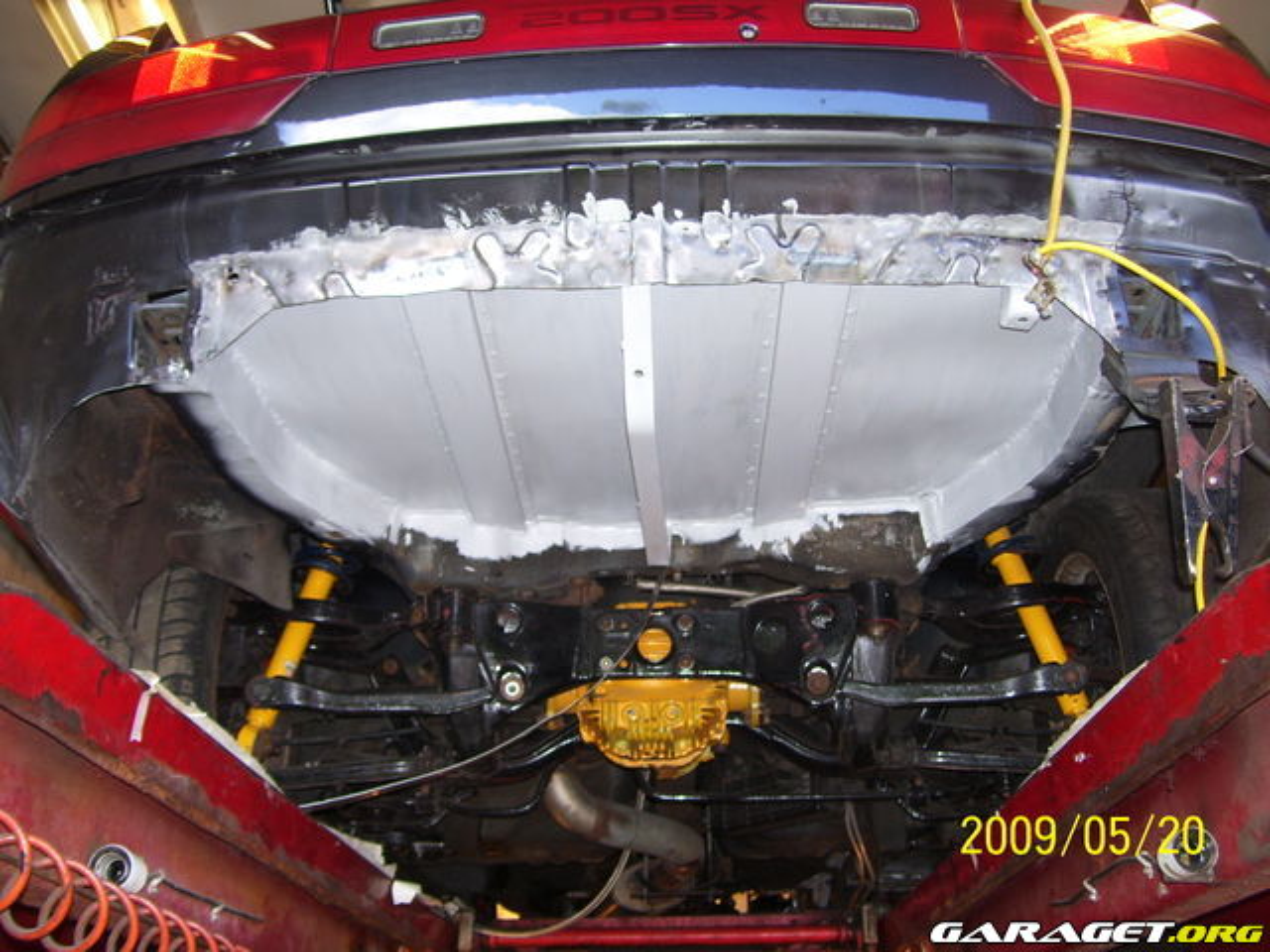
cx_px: 635
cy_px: 476
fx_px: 1357
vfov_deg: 38.7
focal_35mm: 37
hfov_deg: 50.1
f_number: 2.7
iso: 80
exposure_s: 1/60
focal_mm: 6
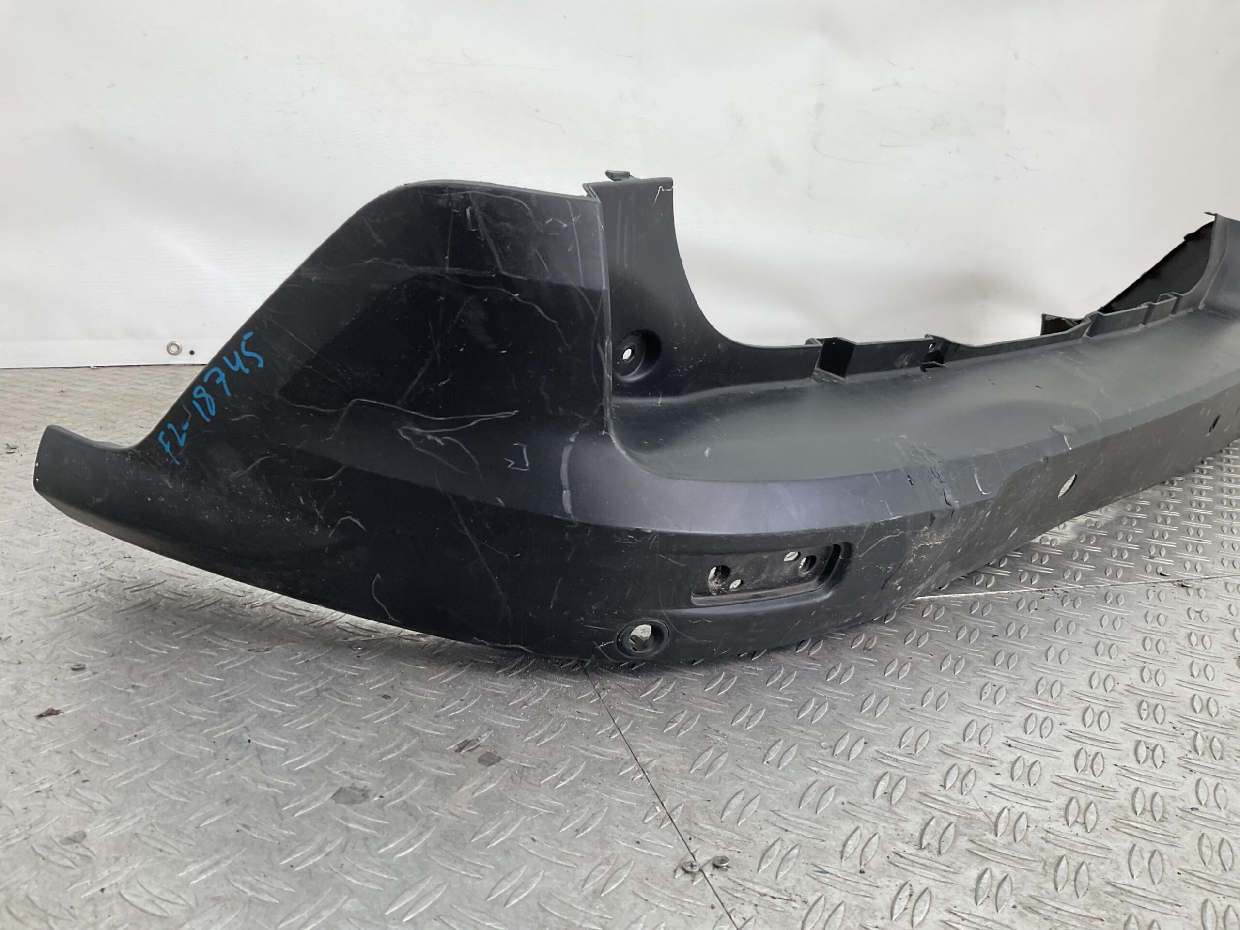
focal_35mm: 29
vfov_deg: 48.2
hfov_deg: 61.7
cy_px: 465
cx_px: 620
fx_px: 1039
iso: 20
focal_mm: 3
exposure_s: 1/120
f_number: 1.8
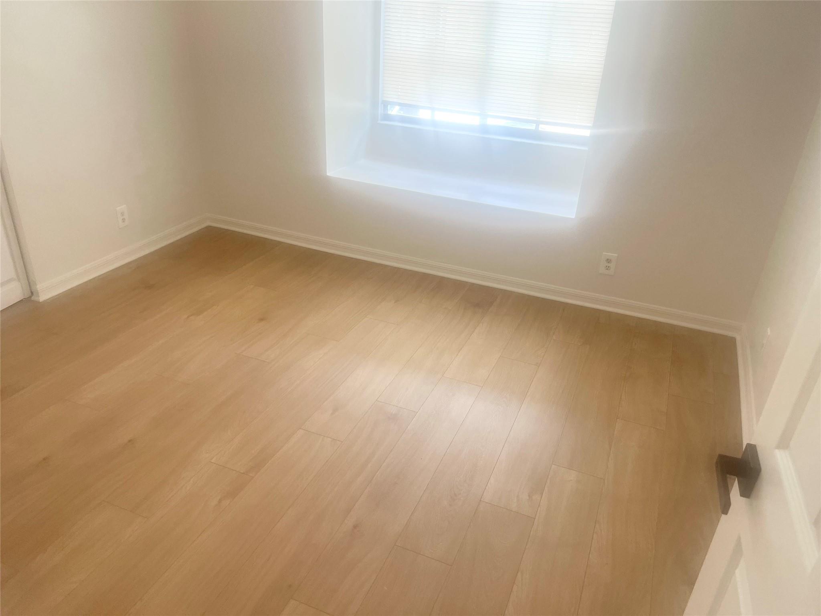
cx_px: 410
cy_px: 308
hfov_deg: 67.3
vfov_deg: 53.1
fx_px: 617
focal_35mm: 26
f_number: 1.5
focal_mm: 5.7
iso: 80
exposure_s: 1/120
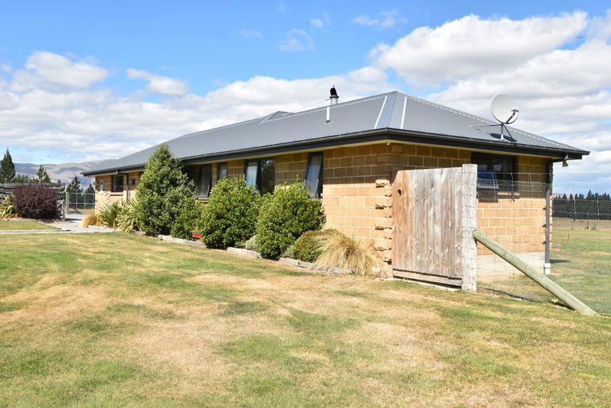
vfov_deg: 40.0
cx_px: 306
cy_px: 204
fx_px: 560
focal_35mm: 33
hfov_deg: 57.2
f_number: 10
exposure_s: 1/400
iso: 200
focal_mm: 22
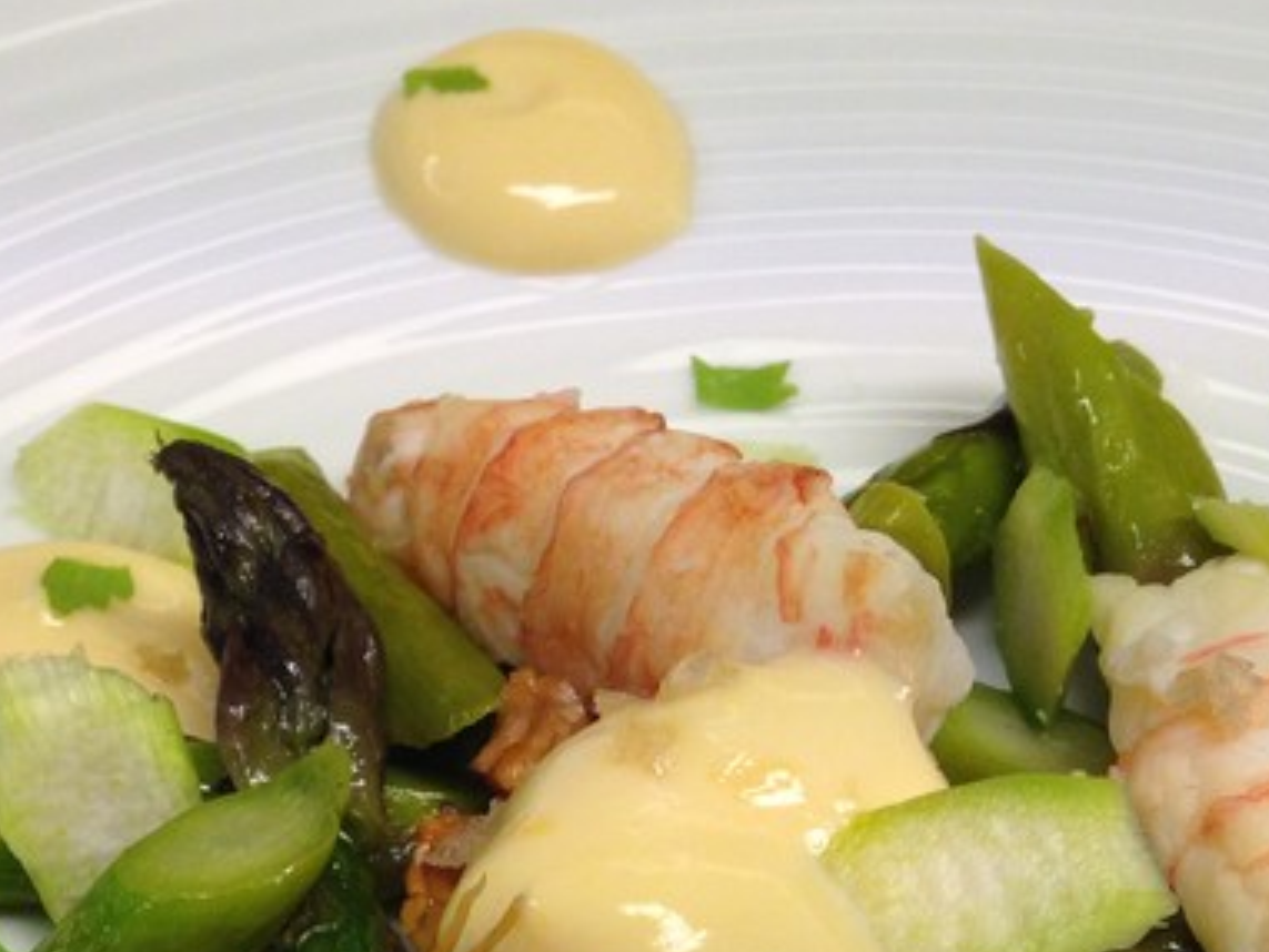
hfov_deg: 25.6
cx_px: 781
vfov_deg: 18.7
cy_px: 1025
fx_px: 2787
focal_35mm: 76
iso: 100
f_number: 2.4
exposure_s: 1/120
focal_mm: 4.12
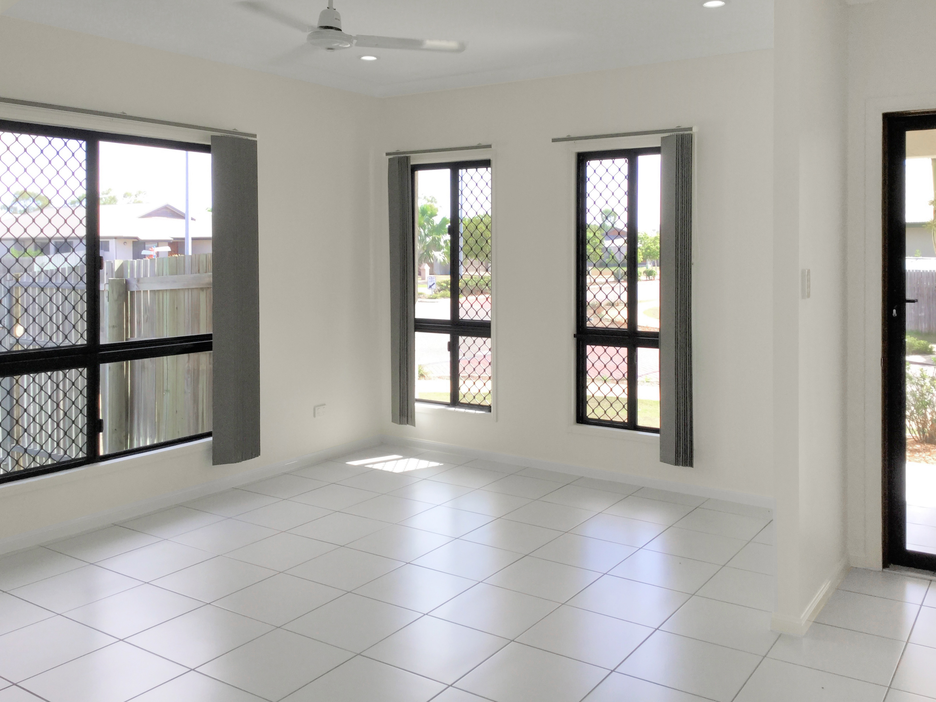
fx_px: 838
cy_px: 351
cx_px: 468
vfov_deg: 45.4
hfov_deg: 58.4
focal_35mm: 31
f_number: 2.4
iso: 25
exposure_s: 1/124
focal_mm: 3.3
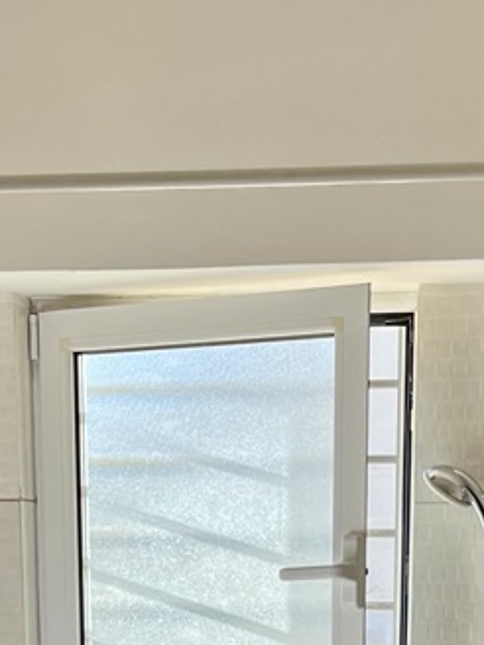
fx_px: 1771
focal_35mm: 95
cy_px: 1025
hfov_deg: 15.5
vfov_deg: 18.0
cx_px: 329
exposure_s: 1/400
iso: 50
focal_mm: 5.1
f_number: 1.6
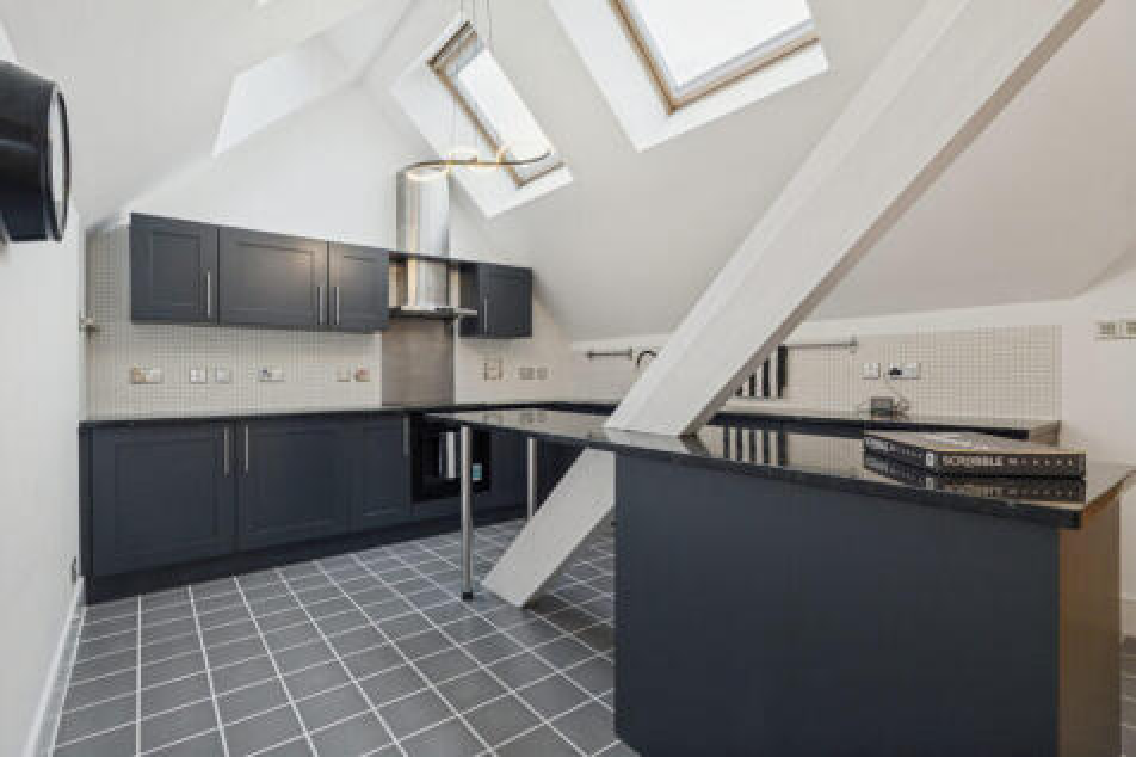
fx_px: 520
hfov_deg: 95.0
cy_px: 378
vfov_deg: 72.0
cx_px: 568
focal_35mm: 16
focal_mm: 11
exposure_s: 1/30
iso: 800
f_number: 10
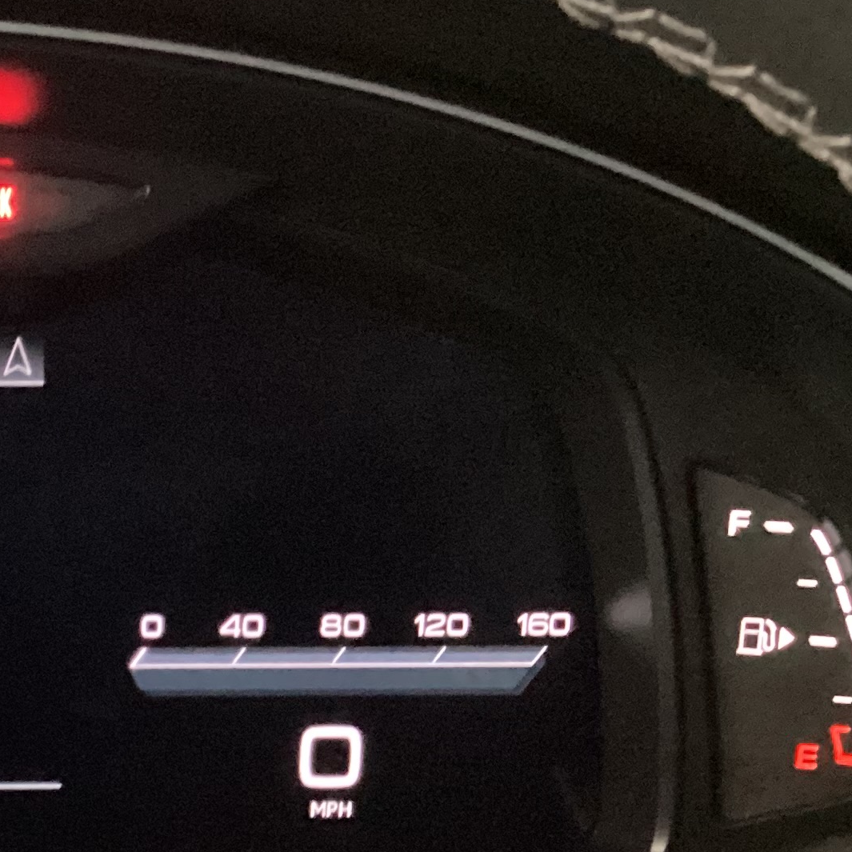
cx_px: -264
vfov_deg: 20.6
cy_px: 561
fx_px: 2339
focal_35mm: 84
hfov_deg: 19.1
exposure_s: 1/17
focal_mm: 3.3
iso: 800
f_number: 2.4
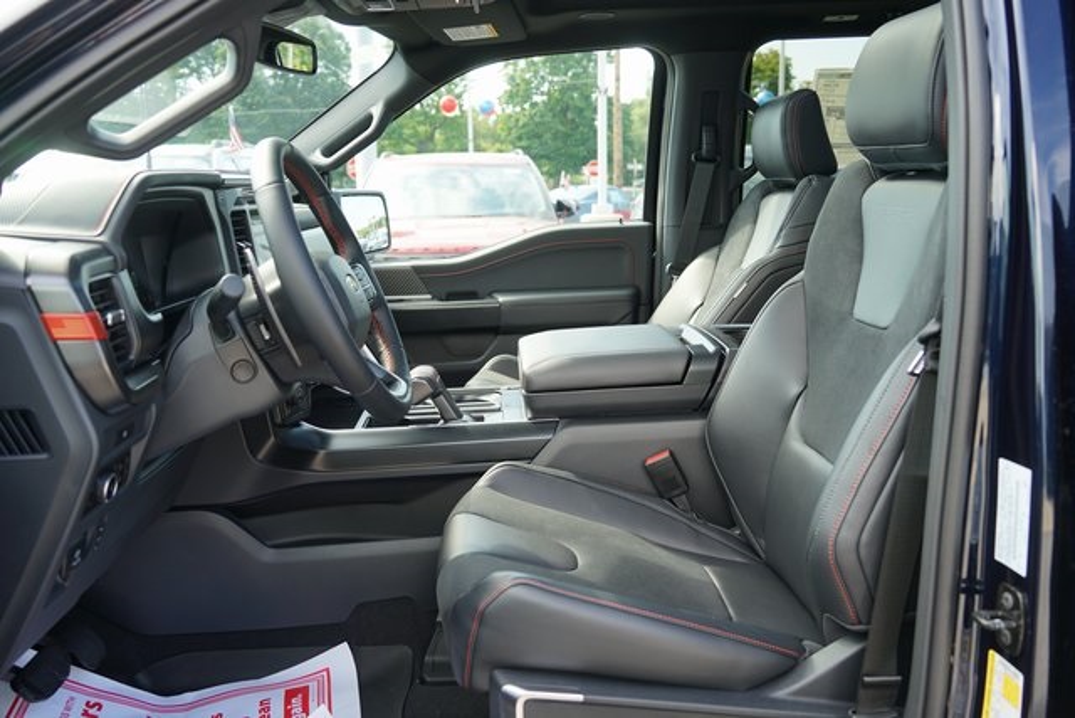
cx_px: 538
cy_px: 359
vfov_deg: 42.3
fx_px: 926
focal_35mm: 31
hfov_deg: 60.3
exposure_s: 1/80
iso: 100
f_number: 5
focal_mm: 31
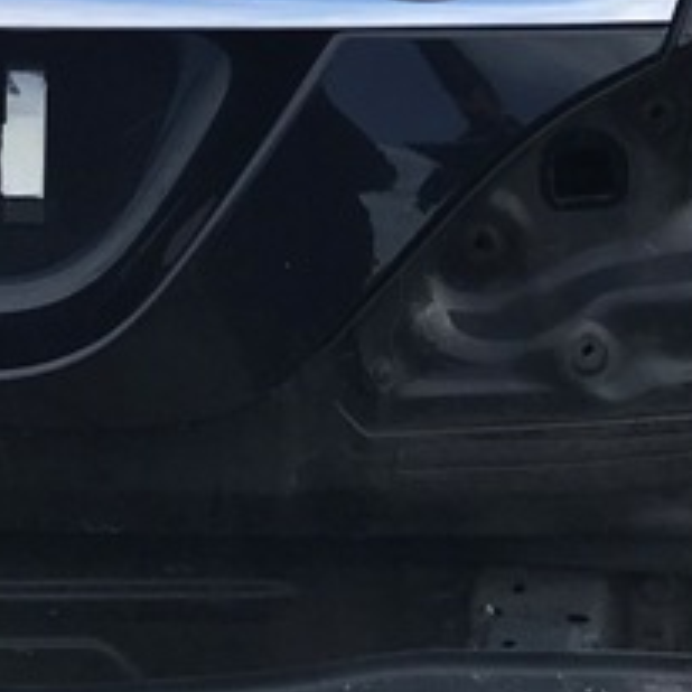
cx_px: 124
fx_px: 2737
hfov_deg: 14.3
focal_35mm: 121
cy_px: -121
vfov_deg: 14.0
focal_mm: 3.99
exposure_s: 1/1041
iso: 20
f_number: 1.8
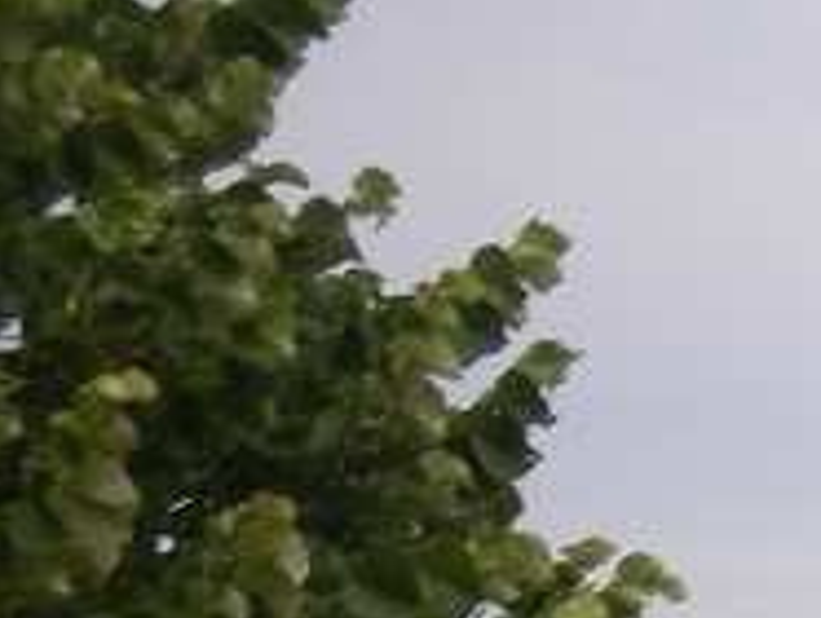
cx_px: 1757
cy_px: 1245
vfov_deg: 3.0
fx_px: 11637
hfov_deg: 4.0
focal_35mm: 490
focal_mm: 18.9
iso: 64
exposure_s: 1/60
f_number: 5.9
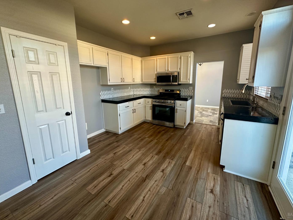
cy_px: 104
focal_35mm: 15
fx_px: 127
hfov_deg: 98.2
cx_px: 148
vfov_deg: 81.7
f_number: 2.2
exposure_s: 1/120
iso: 320
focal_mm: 2.22
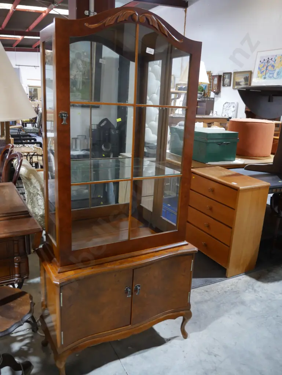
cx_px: 141
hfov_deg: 49.8
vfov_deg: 63.4
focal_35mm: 28
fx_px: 304
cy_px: 188
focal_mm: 14
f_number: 3.5
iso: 800
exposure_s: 1/60
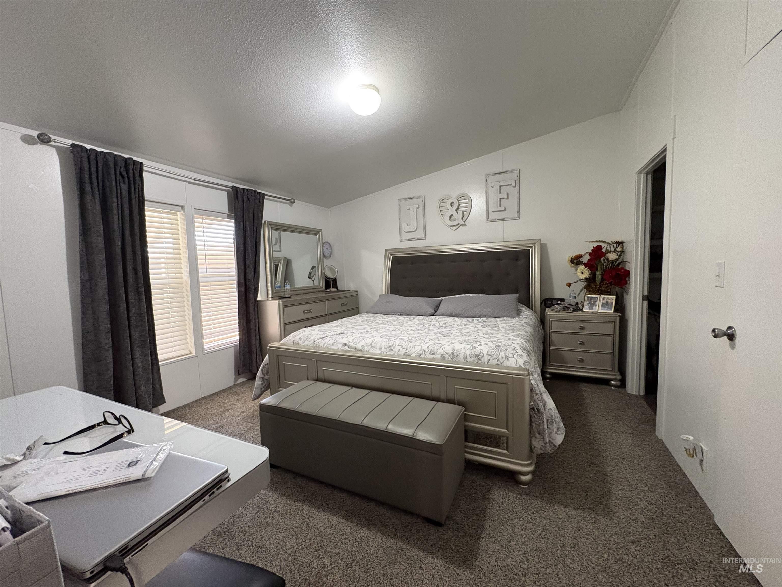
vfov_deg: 85.7
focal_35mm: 14
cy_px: 294
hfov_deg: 102.1
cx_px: 391
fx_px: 316
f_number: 2.2
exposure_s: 1/60
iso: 500
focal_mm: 2.22
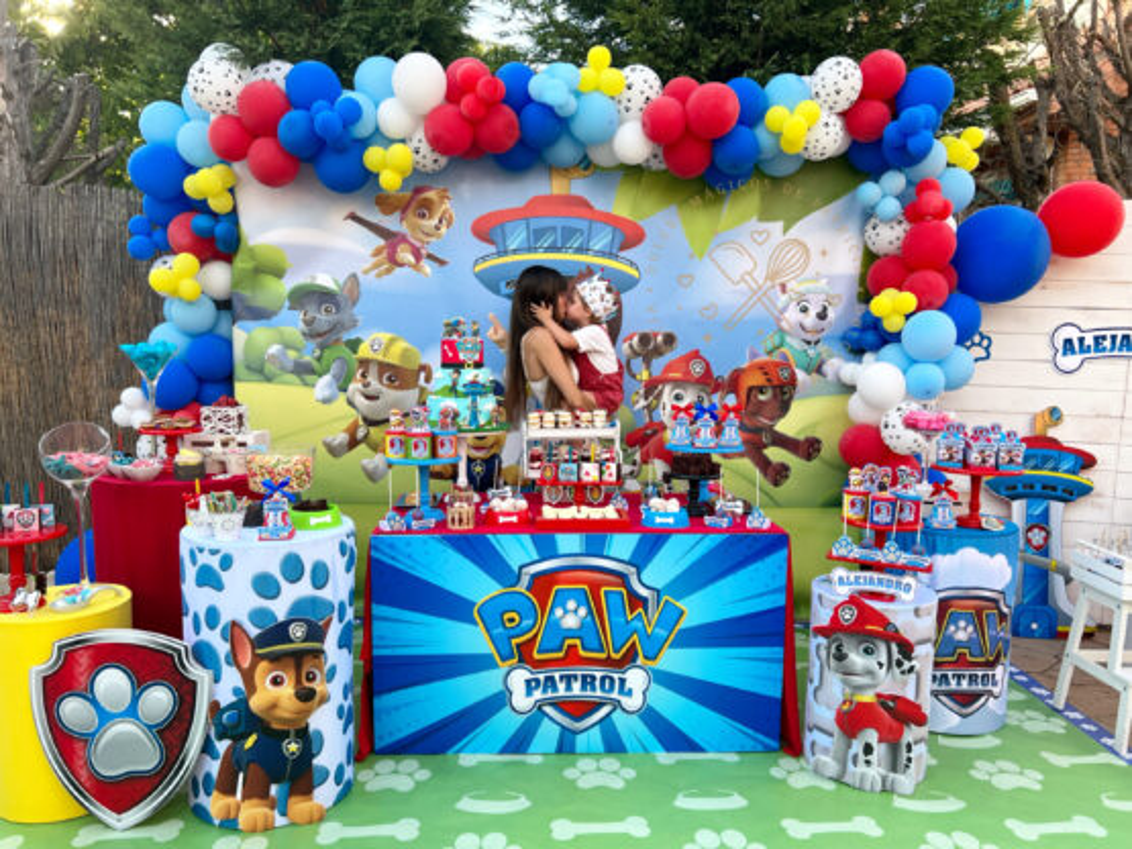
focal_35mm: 26
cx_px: 566
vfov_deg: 53.0
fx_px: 850
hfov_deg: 67.3
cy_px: 424
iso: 50
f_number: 1.5
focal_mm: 5.7
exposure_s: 1/687
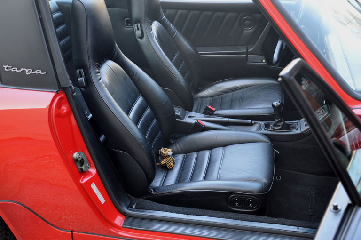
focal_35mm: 45
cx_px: 180
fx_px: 451
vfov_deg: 29.8
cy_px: 120
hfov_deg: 43.7
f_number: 4
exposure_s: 1/50
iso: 500
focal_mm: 30
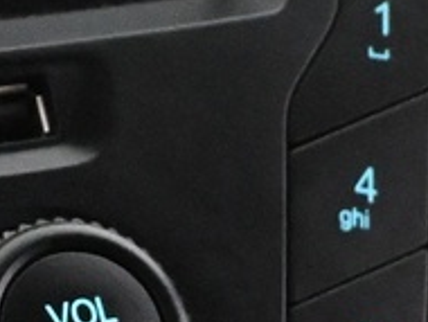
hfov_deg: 4.7
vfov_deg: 3.6
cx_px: -288
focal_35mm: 418
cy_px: 401
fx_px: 5175
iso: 6400
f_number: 5
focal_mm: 34
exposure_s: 1/60
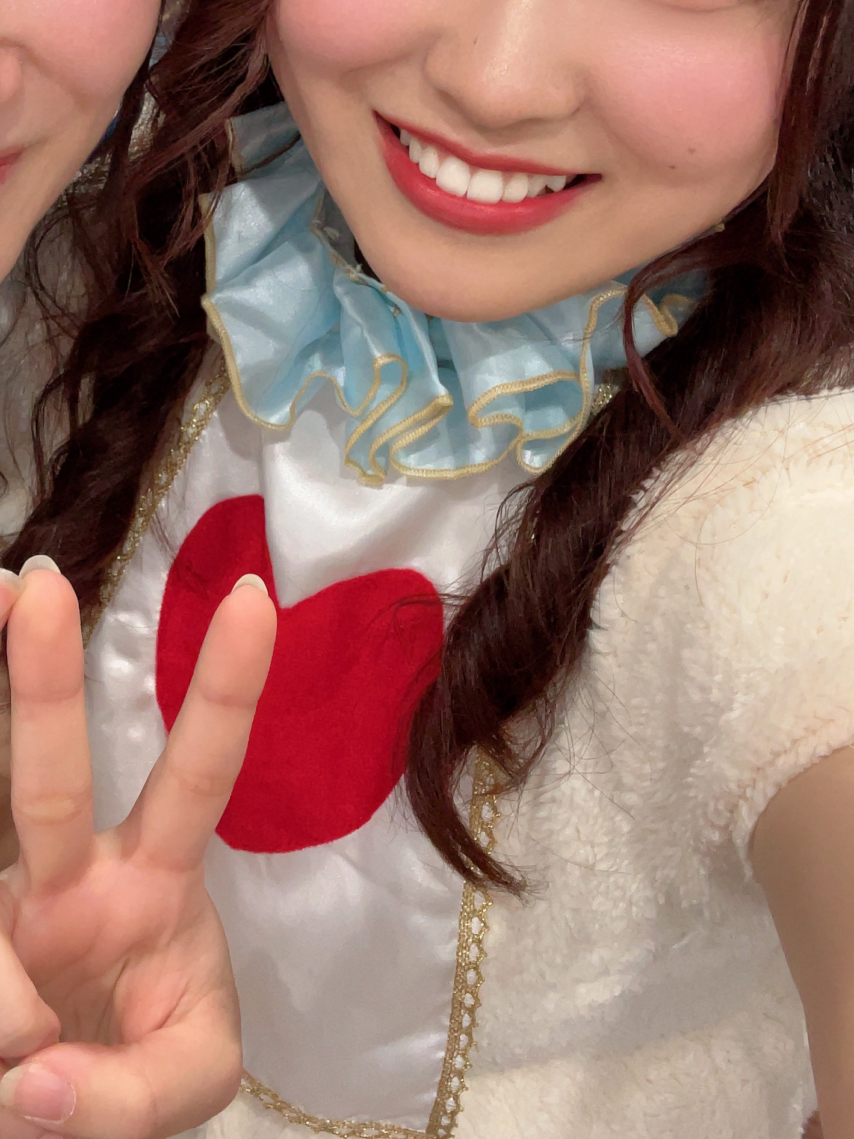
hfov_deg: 28.8
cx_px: 126
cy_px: 316
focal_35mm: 49
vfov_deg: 38.1
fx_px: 1612
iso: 320
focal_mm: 2.69
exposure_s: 1/50
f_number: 1.9
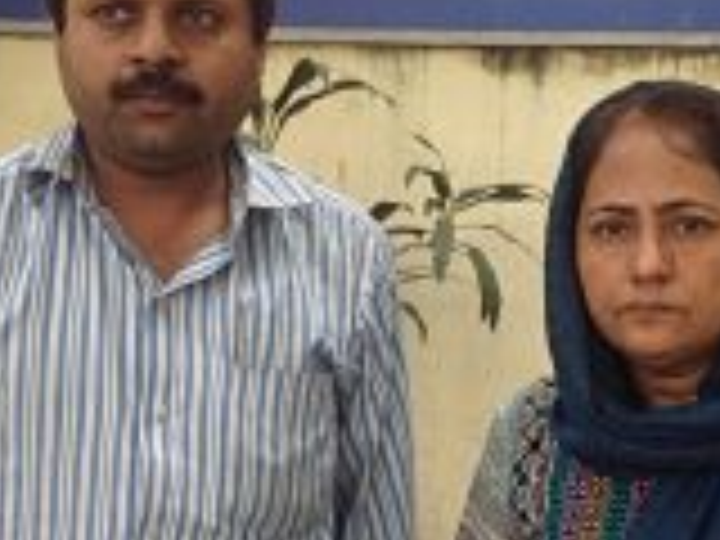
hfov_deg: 23.4
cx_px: 508
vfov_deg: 17.8
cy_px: 326
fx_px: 1726
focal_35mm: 83
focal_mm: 4.28
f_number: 2.4
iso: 50
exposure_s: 1/203
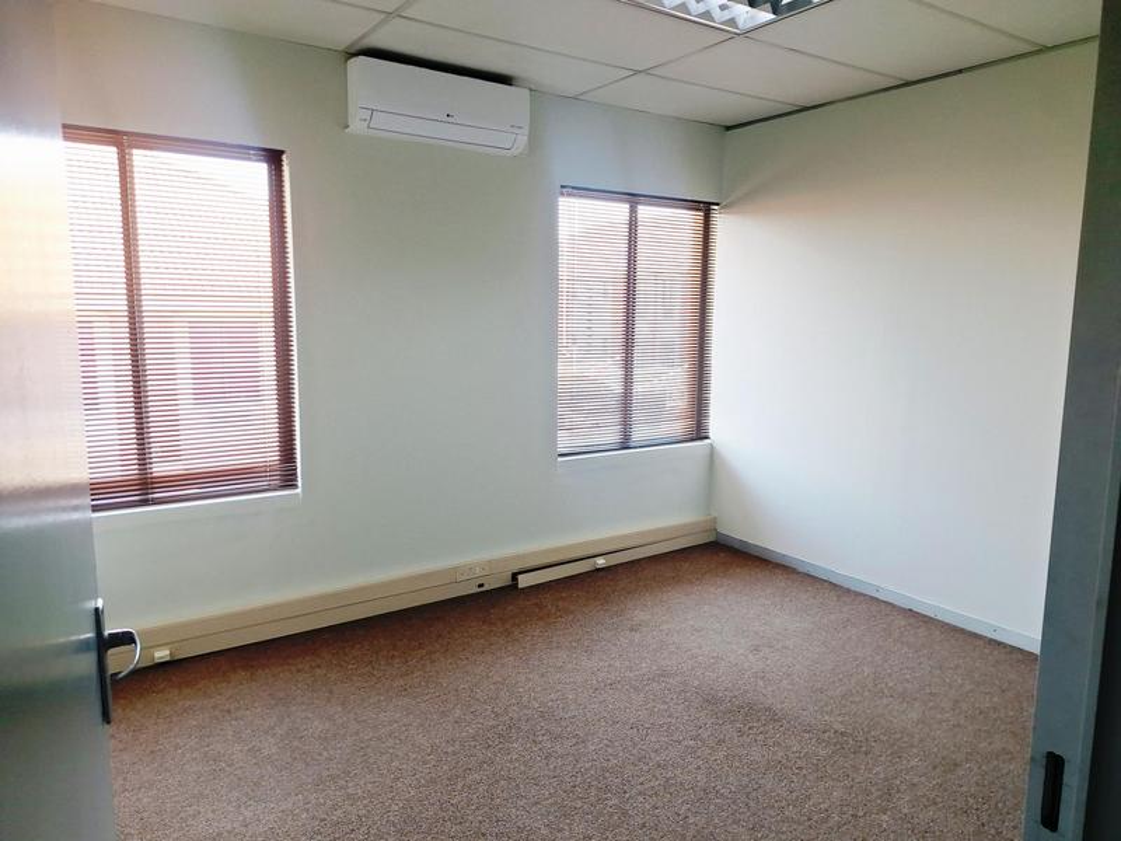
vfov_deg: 58.9
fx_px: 745
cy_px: 420
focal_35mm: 23
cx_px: 560
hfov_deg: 73.9
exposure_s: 1/177
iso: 40
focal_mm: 5.54
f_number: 1.8
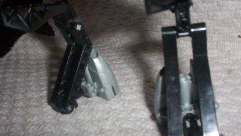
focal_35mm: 43
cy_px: 77
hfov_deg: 47.4
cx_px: 120
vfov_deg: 27.7
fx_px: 275
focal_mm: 6
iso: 140
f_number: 4.5
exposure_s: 1/30
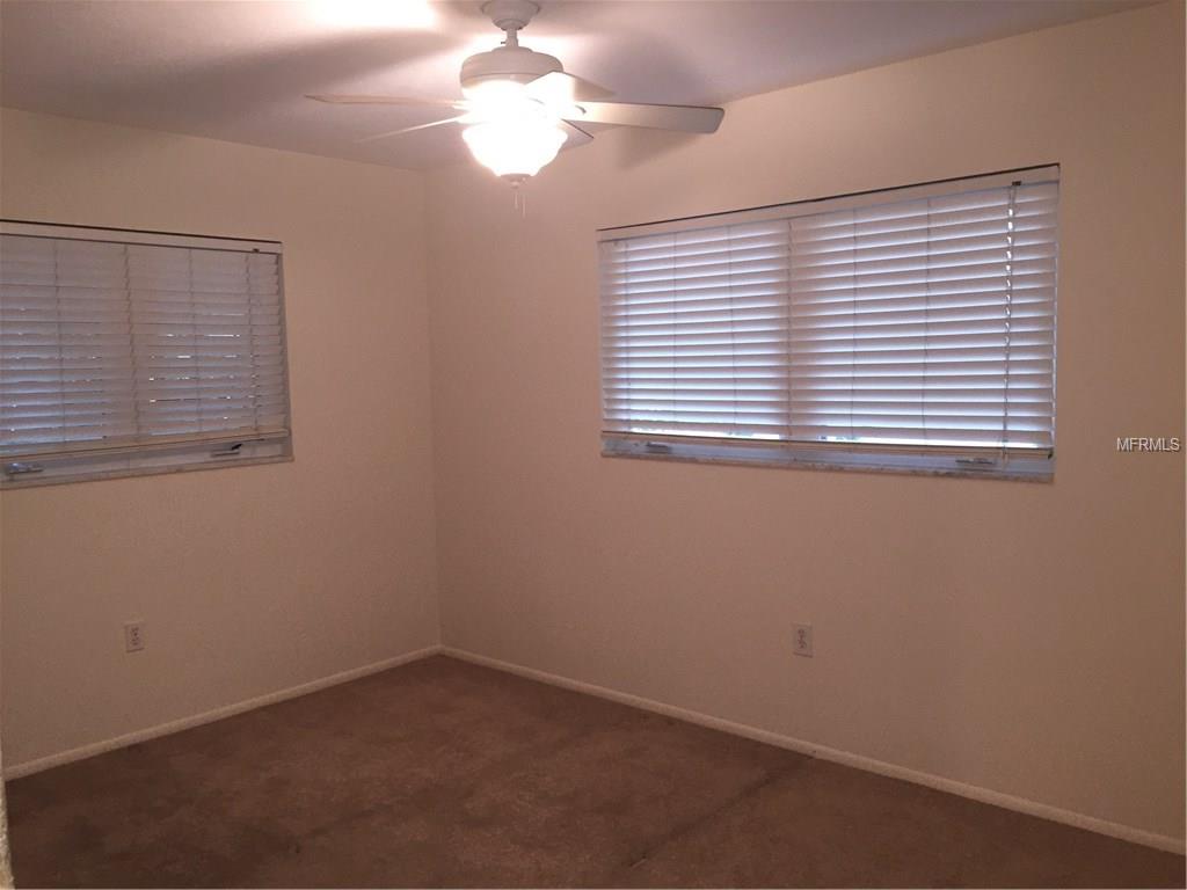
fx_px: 994
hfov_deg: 61.7
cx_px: 594
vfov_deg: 48.2
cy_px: 445
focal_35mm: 29
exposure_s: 1/30
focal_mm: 4.15
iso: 160
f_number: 2.2
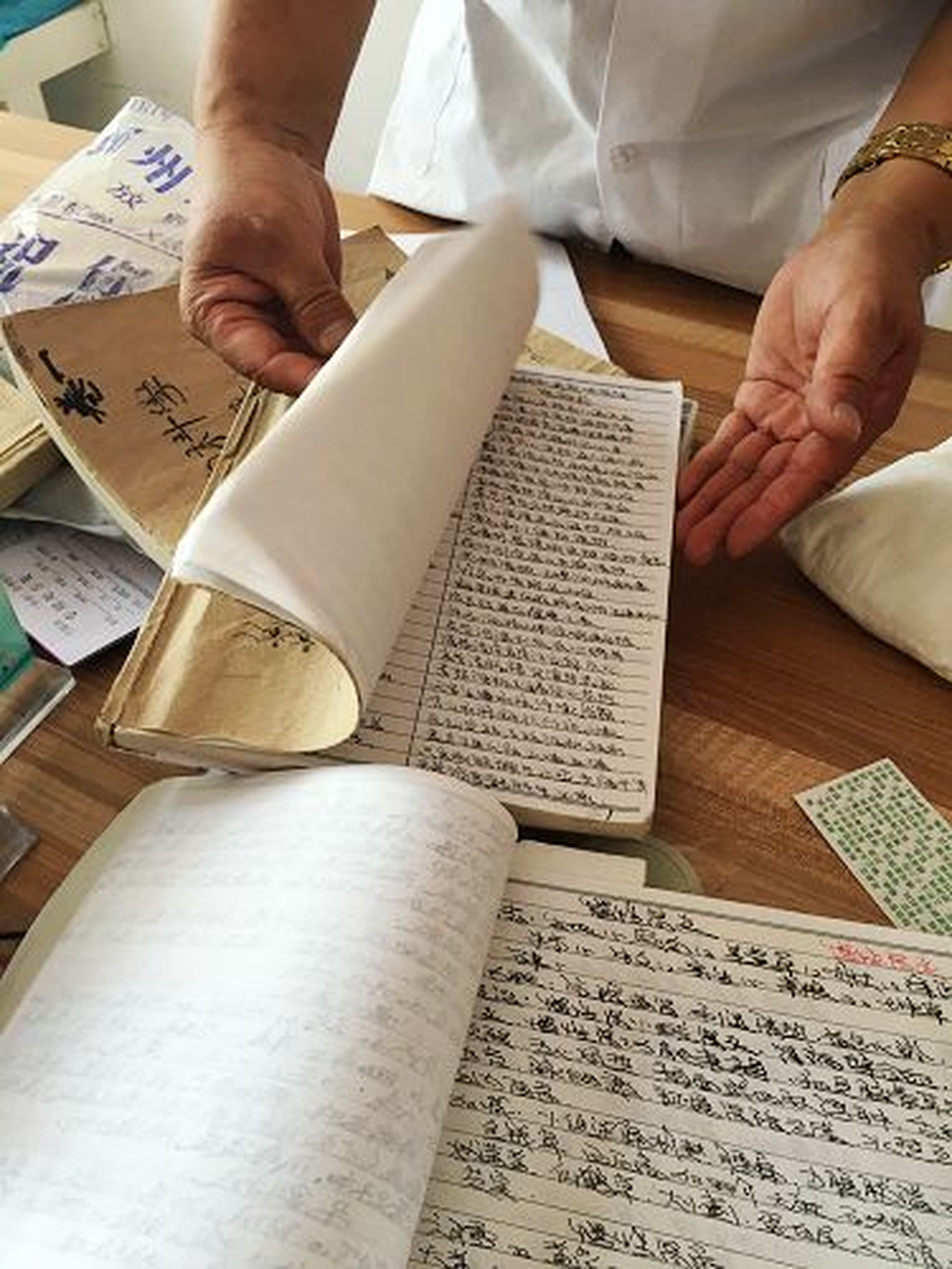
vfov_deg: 61.7
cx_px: 476
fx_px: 1063
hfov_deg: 48.2
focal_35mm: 29
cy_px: 634
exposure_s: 1/33
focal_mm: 4.15
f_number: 2.2
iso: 80
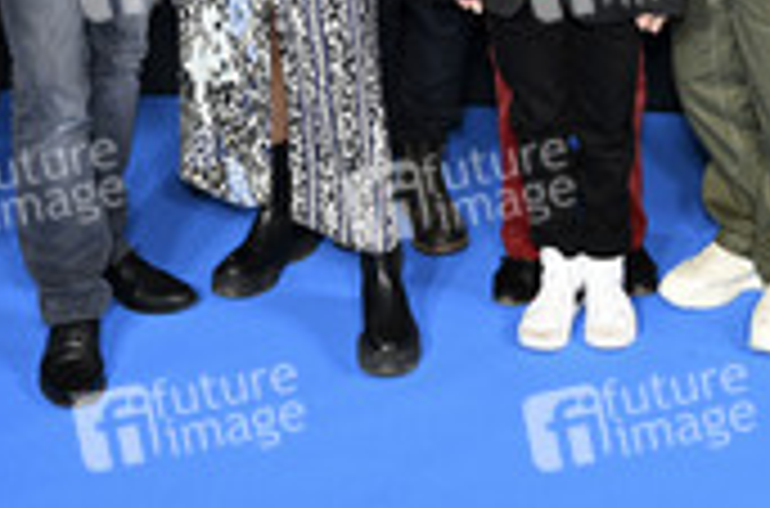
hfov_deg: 24.7
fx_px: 1749
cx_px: 520
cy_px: -144
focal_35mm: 82
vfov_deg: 15.8
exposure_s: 1/125
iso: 500
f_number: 2.8
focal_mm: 31
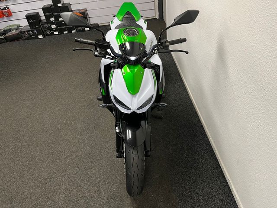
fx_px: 208
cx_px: 138
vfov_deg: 53.1
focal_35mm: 26
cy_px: 104
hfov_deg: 67.3
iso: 100
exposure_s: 1/50
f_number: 1.6
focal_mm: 5.1
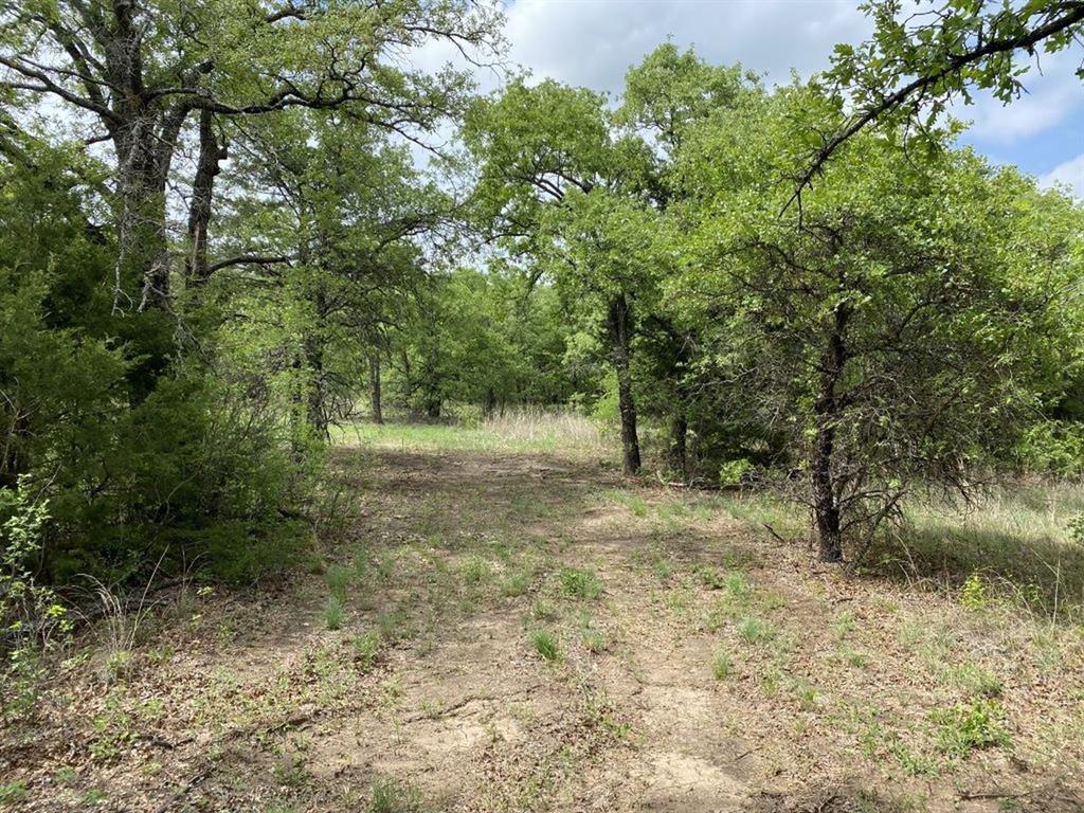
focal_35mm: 26
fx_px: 814
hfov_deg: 67.3
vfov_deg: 53.1
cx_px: 542
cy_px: 406
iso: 32
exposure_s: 1/965
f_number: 1.8
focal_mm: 4.25
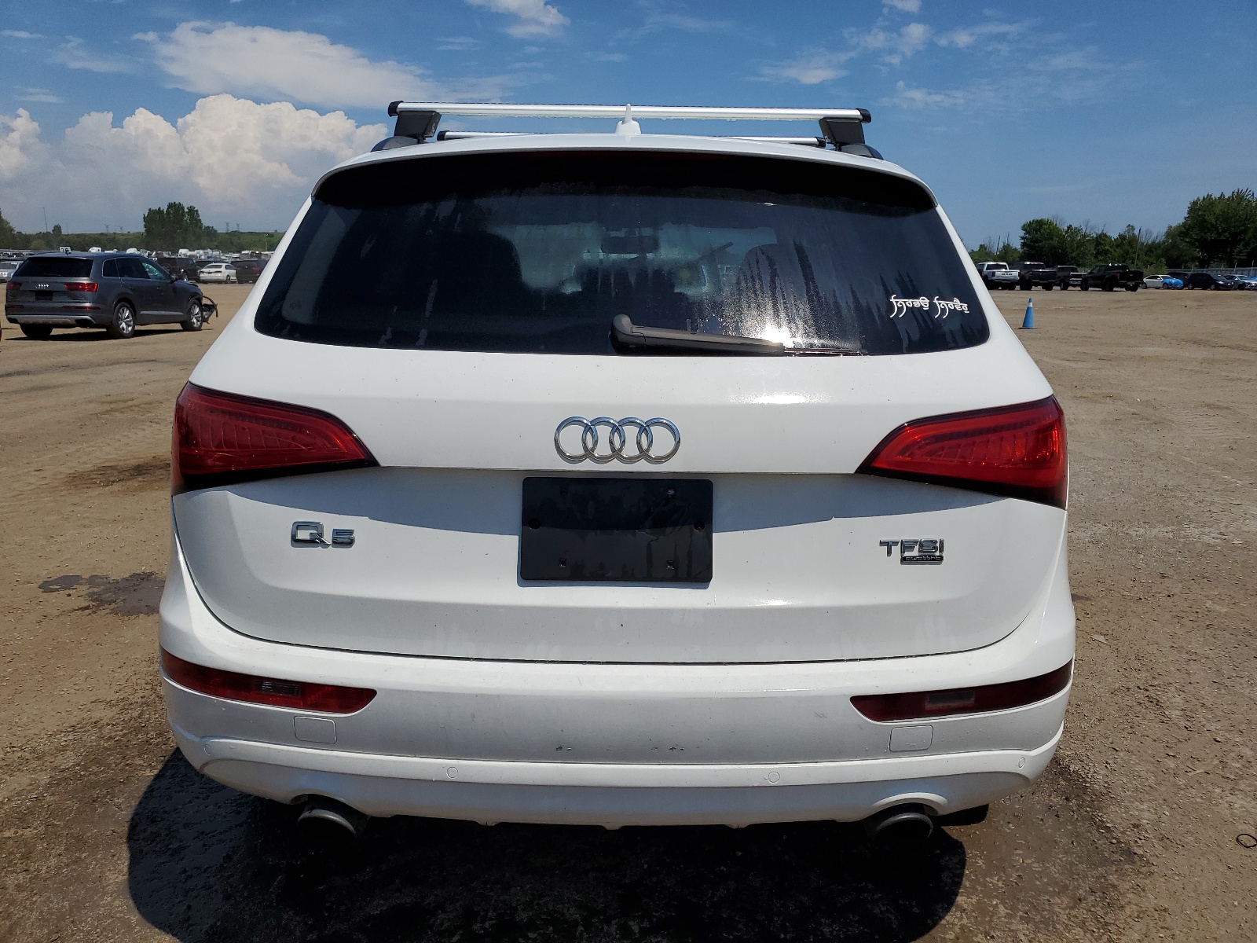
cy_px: 472
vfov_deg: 53.1
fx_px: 944
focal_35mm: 26
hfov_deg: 67.3
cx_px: 628
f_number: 1.5
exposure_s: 1/10000
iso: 50
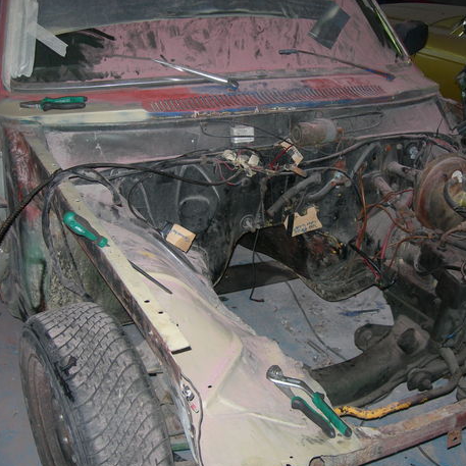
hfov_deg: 36.0
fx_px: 716
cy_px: 243
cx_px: 273
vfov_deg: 36.1
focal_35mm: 47
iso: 124
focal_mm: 7.8
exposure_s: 1/60.1
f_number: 2.8
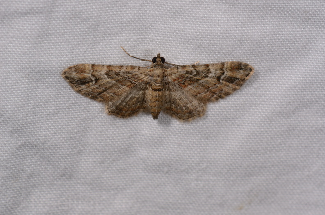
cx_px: 162
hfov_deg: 16.1
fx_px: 1148
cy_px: 108
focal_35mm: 128
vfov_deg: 10.7
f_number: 25
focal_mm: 85
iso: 100
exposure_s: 1/60
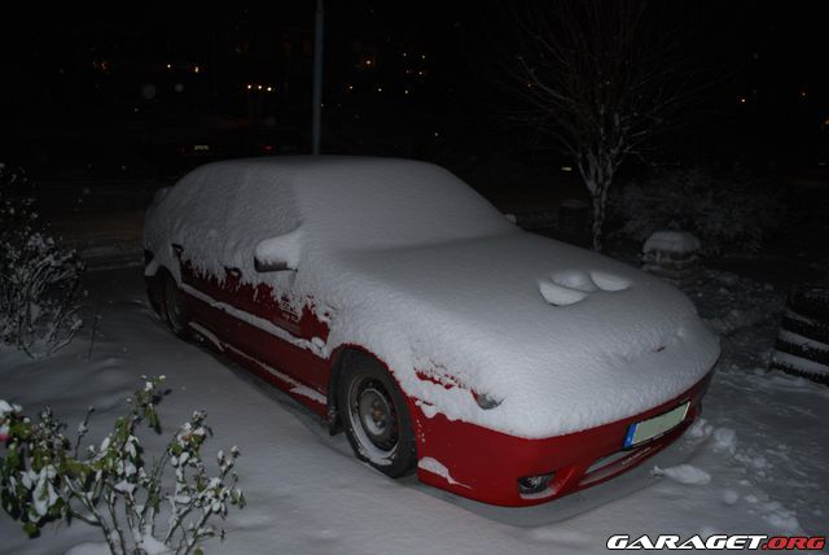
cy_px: 278
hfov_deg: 67.3
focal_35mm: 27
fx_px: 622
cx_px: 414
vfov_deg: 48.0
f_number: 3.5
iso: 200
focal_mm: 18
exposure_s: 1/60
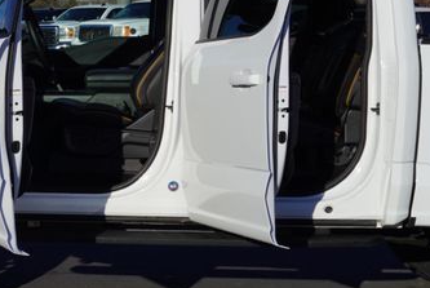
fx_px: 1208
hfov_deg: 19.7
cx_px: 23
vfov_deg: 13.6
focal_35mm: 101
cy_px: 136
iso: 100
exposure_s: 1/250
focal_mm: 35
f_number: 11
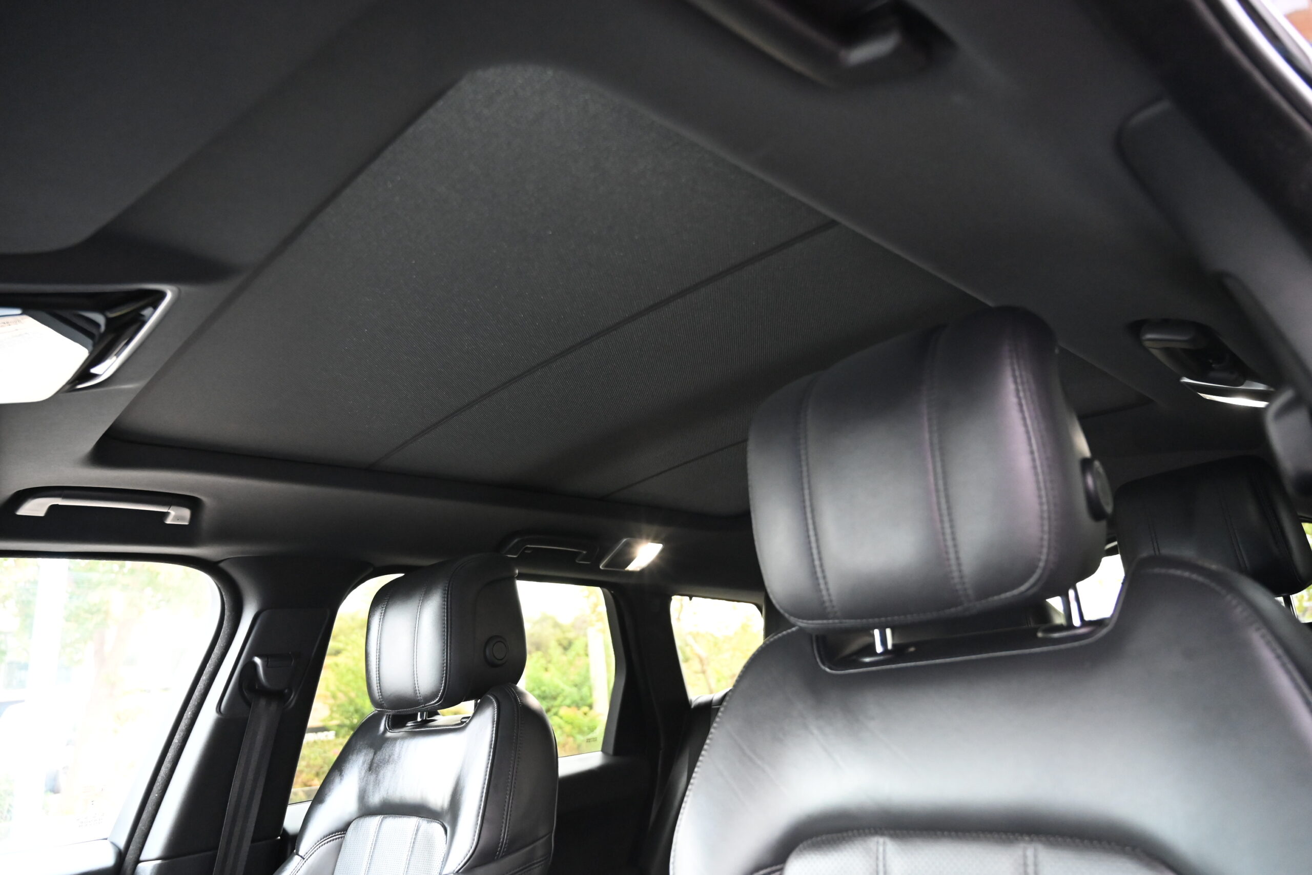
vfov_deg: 53.1
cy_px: 438
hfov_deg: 73.7
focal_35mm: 24
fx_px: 875
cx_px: 656
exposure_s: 1/60
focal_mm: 24
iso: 6400
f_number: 4
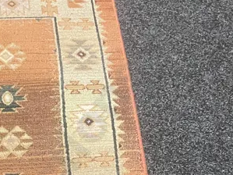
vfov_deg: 14.4
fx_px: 646
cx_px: -11
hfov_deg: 19.7
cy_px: 264
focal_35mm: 96
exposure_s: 1/50
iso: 250
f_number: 1.8
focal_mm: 3.99
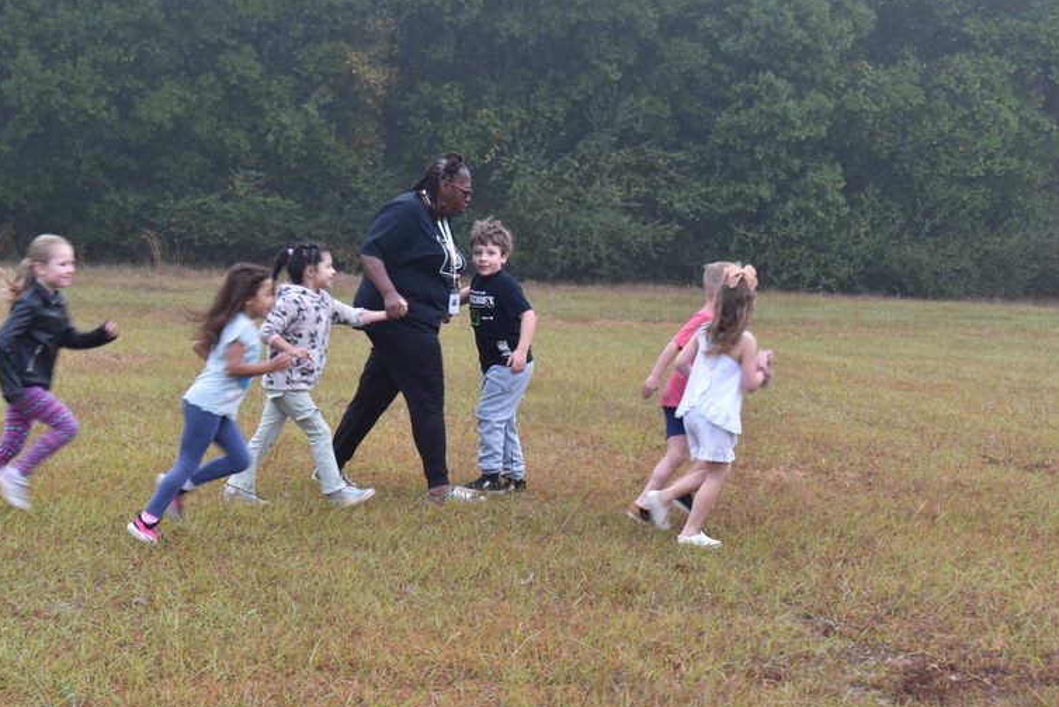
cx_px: 555
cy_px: 371
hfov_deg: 23.2
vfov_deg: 15.6
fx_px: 2575
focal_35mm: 88
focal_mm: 55
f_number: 7.1
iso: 500
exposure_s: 1/100
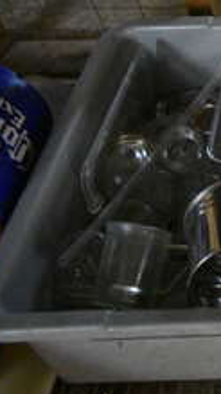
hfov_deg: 12.2
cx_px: 532
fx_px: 824
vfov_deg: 26.5
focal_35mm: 79
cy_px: 94
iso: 4000
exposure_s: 1/125
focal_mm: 18
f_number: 3.5
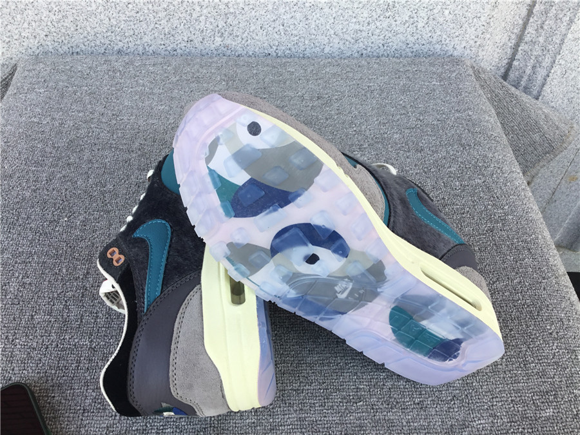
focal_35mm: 31
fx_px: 519
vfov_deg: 45.4
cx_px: 290
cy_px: 218
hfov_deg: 58.4
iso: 25
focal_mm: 3.3
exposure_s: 1/124
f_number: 2.4
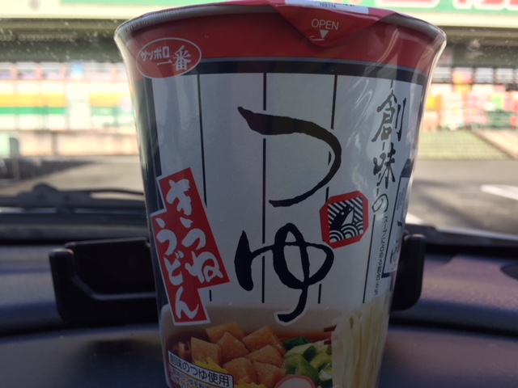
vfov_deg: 48.2
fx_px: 434
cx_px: 259
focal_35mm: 29
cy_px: 194
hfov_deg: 61.7
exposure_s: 1/412
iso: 32
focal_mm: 4.15
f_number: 2.2
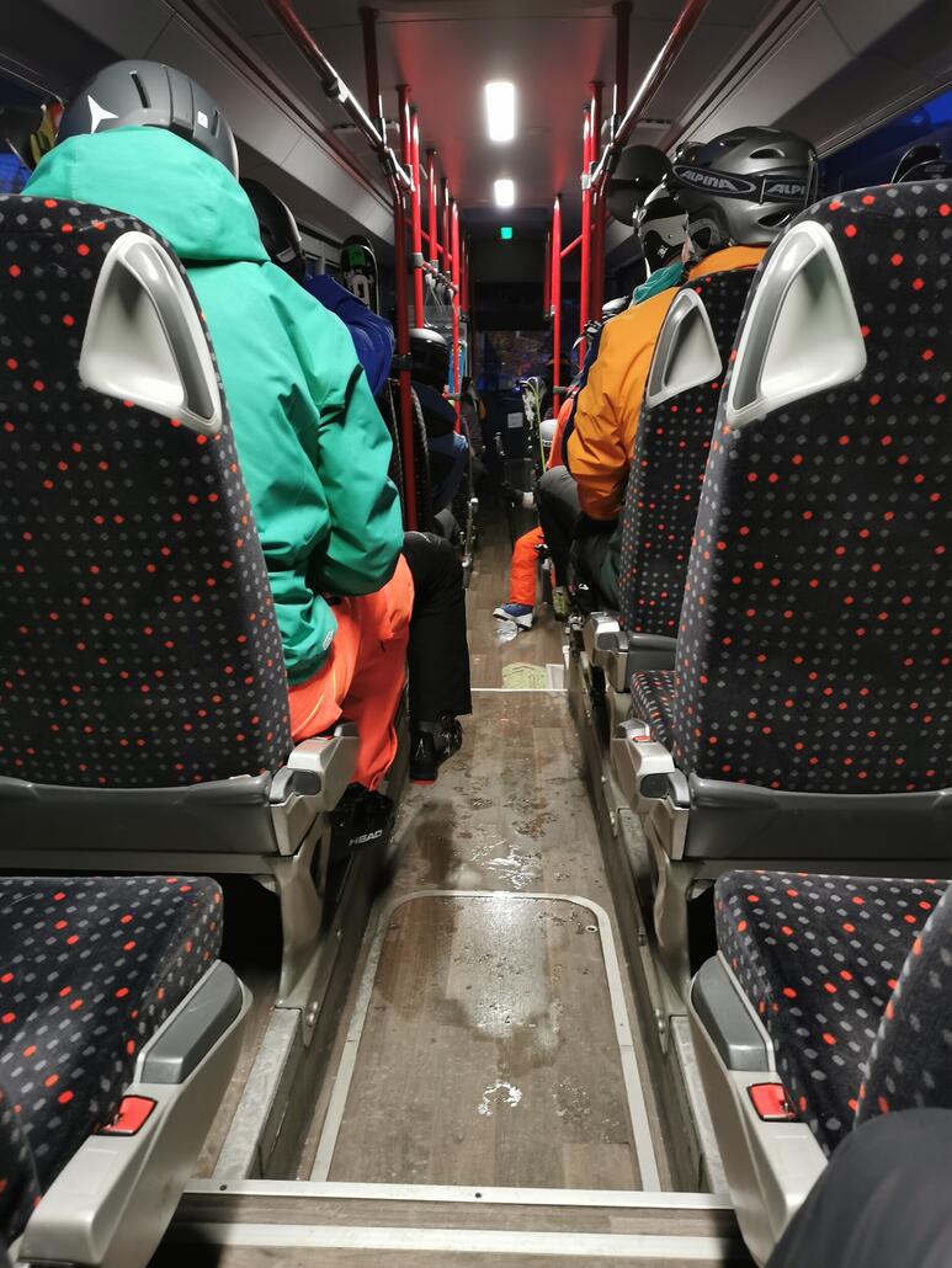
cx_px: 476
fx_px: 990
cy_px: 634
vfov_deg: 65.3
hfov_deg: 51.4
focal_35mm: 27
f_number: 1.8
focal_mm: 5.58
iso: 320
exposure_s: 1/33.3
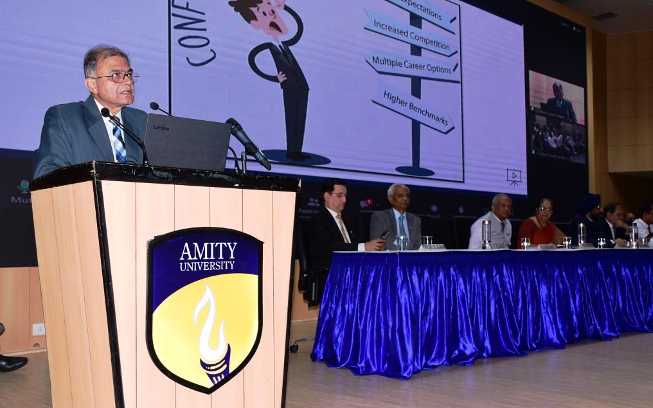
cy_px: 210
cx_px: 325
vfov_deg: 34.4
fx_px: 658
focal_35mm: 37
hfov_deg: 52.7
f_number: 5.6
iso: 1000
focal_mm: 24
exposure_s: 1/125
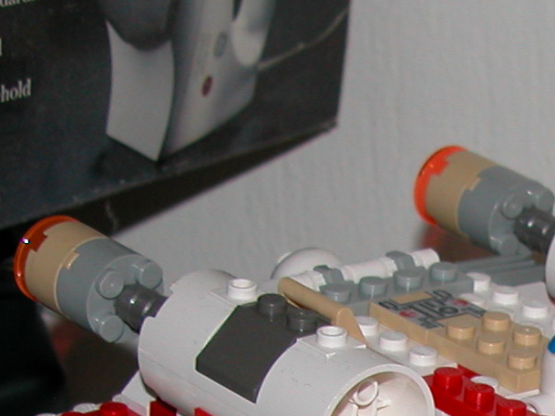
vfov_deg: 7.1
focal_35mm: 206
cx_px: 745
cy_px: 665
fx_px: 3303
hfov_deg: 9.4
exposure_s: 1/60
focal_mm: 12.7
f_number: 3
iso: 100
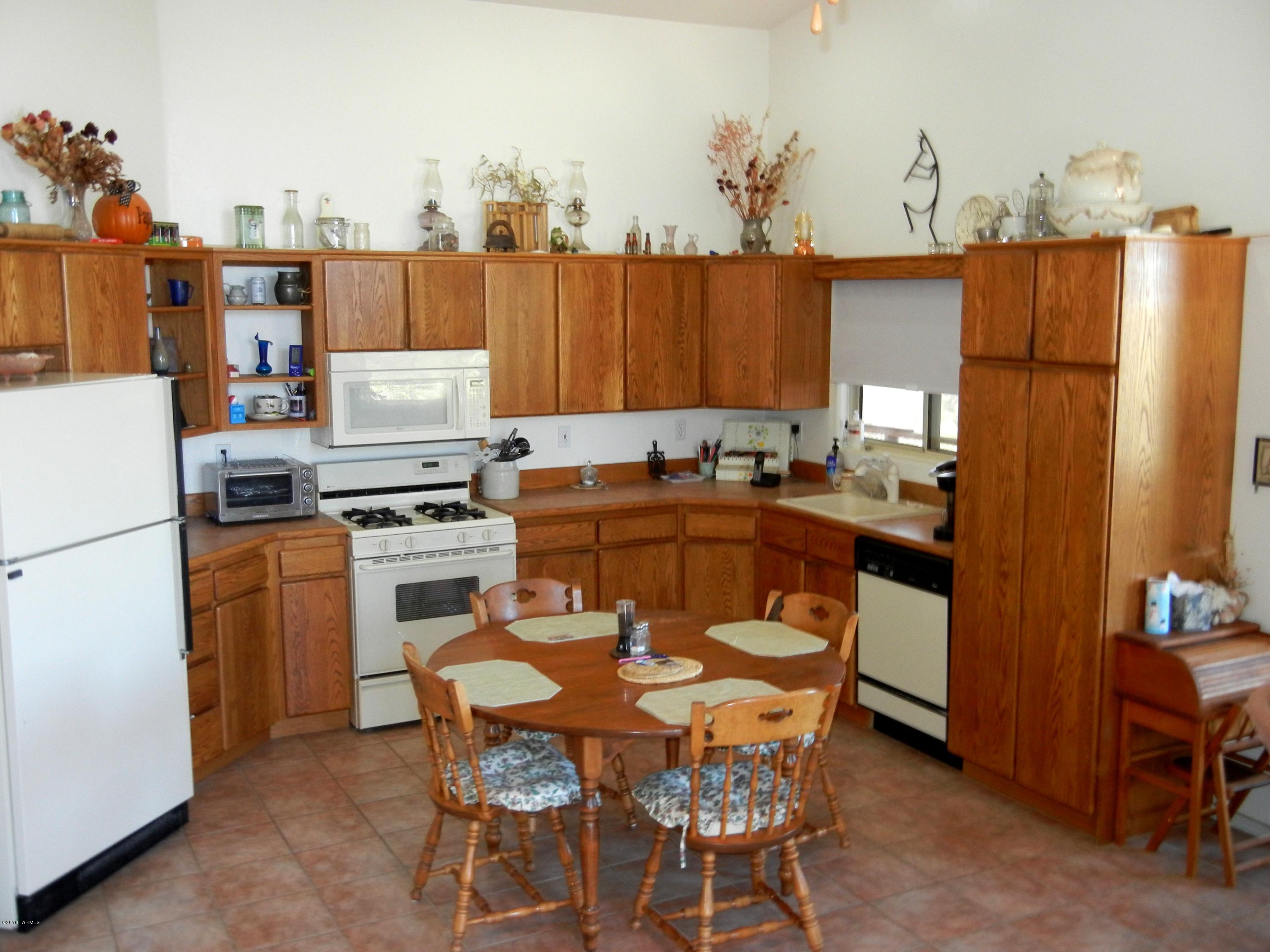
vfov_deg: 41.8
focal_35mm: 34
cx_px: 635
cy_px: 476
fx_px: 1247
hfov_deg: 54.0
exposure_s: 1/30.4
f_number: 3.6
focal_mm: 6.2
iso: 300
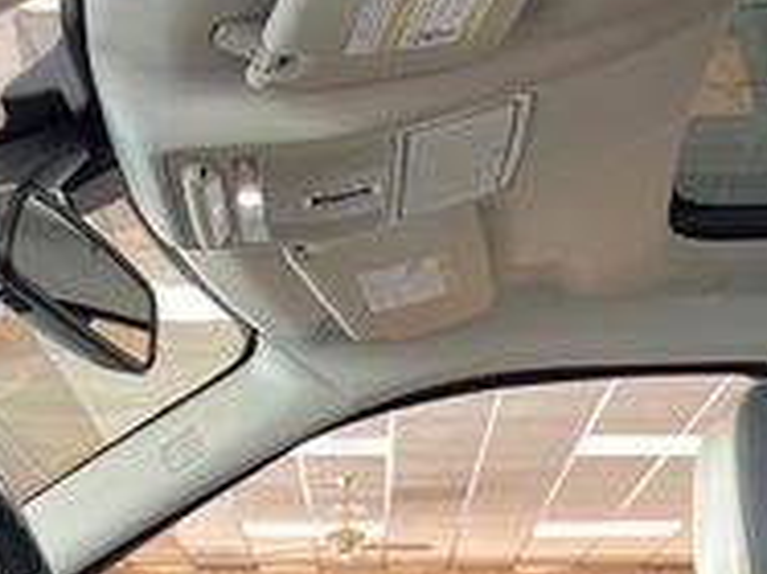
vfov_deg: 15.0
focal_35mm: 89
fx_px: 1971
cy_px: 931
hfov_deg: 22.0
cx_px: 275
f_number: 1.5
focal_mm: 5.7
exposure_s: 1/120
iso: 80
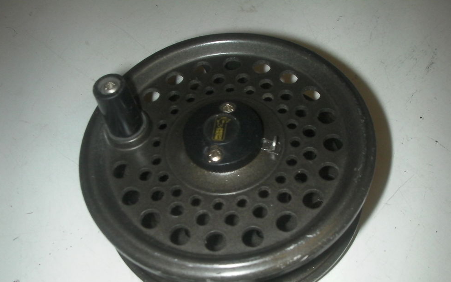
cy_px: 166
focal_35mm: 41
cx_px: 227
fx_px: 504
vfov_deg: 31.2
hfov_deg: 48.2
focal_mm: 6.3
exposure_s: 1/30
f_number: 5.6
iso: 200
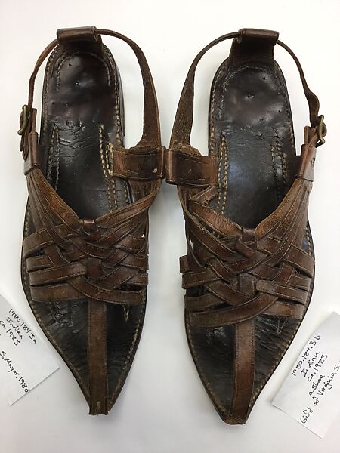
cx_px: 170
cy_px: 226
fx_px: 406
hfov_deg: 45.4
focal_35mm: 31
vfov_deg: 58.4
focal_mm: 3.3
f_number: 2.4
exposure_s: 1/30
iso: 32
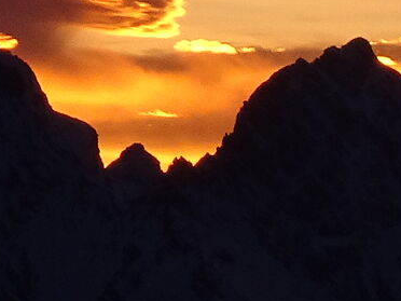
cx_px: 717
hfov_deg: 2.0
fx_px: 11202
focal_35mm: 967
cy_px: -164
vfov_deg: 1.5
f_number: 5.6
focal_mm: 25.66
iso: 125
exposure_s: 1/160
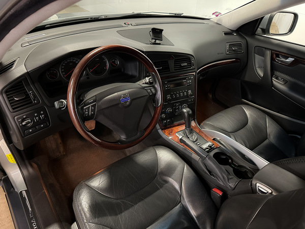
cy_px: 114
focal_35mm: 24
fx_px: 211
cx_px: 152
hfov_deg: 71.6
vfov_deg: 56.8
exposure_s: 1/25
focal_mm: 6.86
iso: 1000
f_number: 1.8
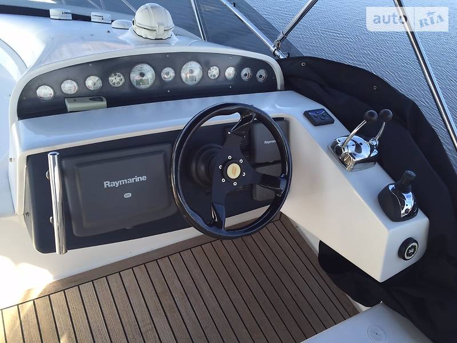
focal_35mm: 29
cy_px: 172
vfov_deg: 48.2
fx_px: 383
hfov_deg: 61.7
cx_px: 228
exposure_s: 1/299
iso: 32
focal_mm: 4.2
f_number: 2.2
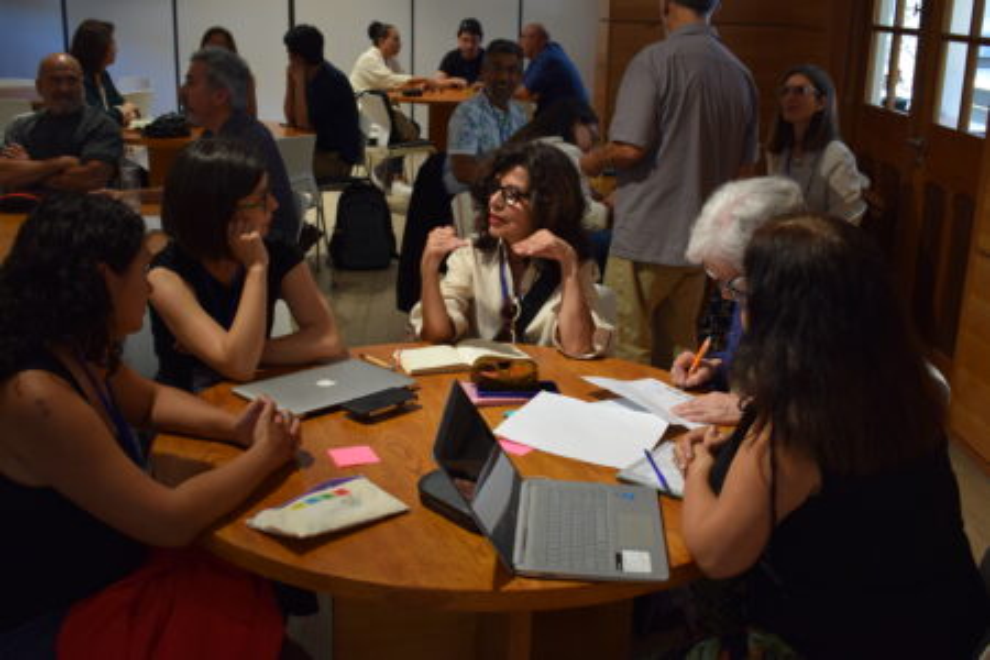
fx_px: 1155
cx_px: 495
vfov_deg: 31.9
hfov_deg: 46.4
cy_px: 330
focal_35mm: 42
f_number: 4.2
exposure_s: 1/60
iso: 640
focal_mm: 28
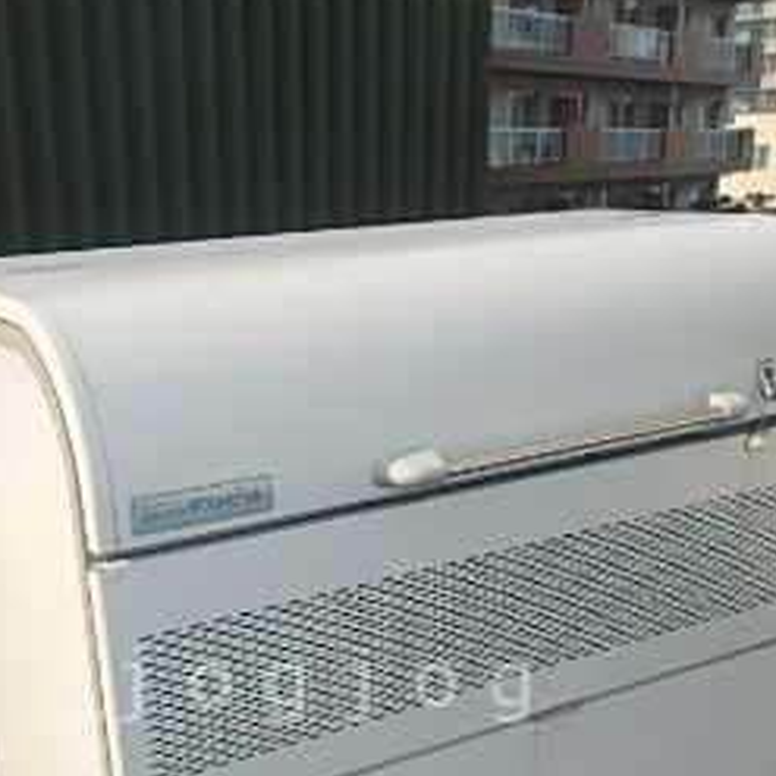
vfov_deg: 33.6
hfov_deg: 35.3
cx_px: 333
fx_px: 1217
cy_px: 685
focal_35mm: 48
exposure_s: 1/500
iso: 125
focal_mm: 3.7
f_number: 3.5
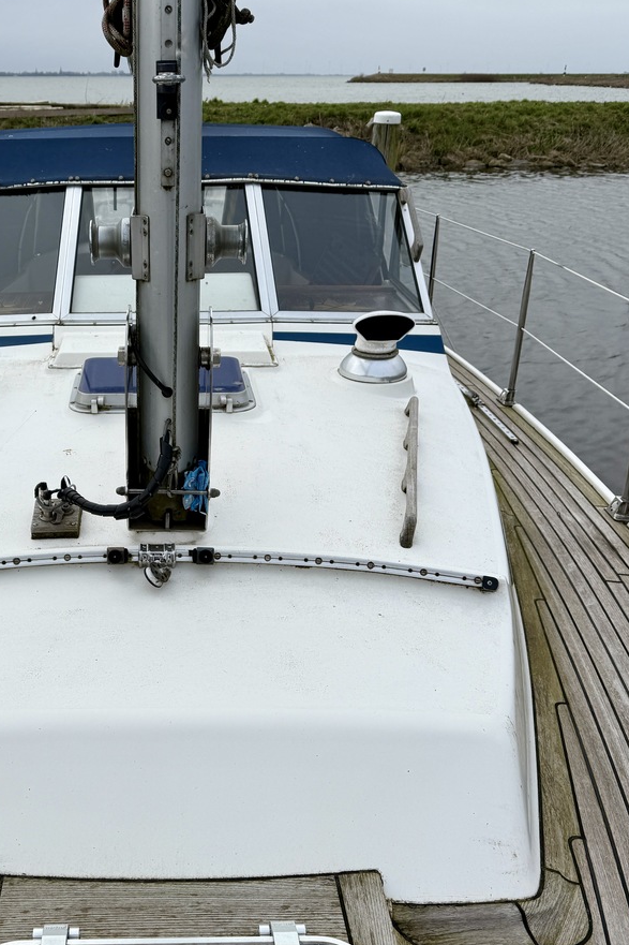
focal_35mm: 34
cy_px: 471
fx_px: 891
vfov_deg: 55.8
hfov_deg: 37.8
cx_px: 150
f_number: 1.78
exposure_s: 1/4167
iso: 80
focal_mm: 6.76
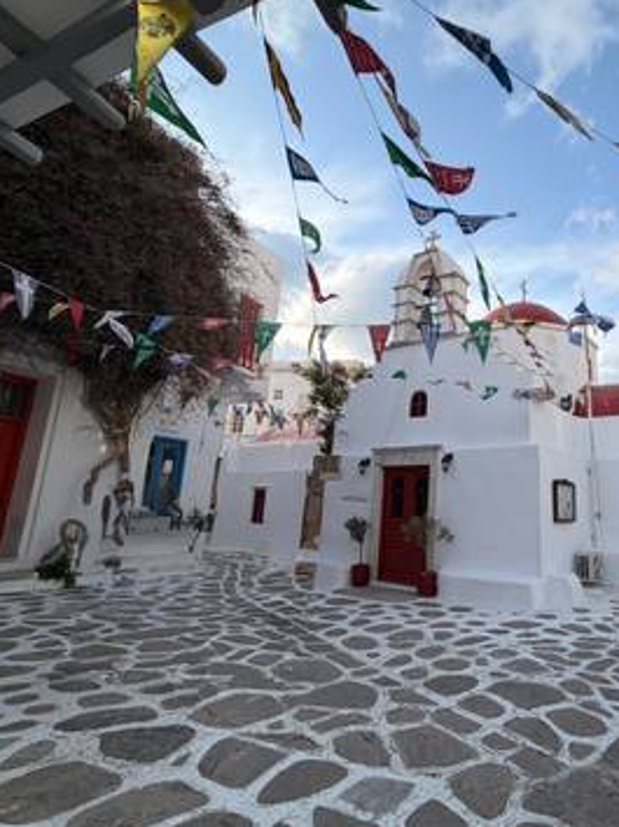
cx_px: 460
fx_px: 454
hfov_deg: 64.7
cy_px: 414
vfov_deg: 84.7
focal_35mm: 19
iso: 50
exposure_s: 1/502
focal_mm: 2.22
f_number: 2.2
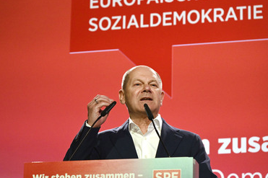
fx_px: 1086
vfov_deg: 9.4
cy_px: 94
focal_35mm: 146
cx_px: 112
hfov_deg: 14.1
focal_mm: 120
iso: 6400
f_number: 5.6
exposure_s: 1/320
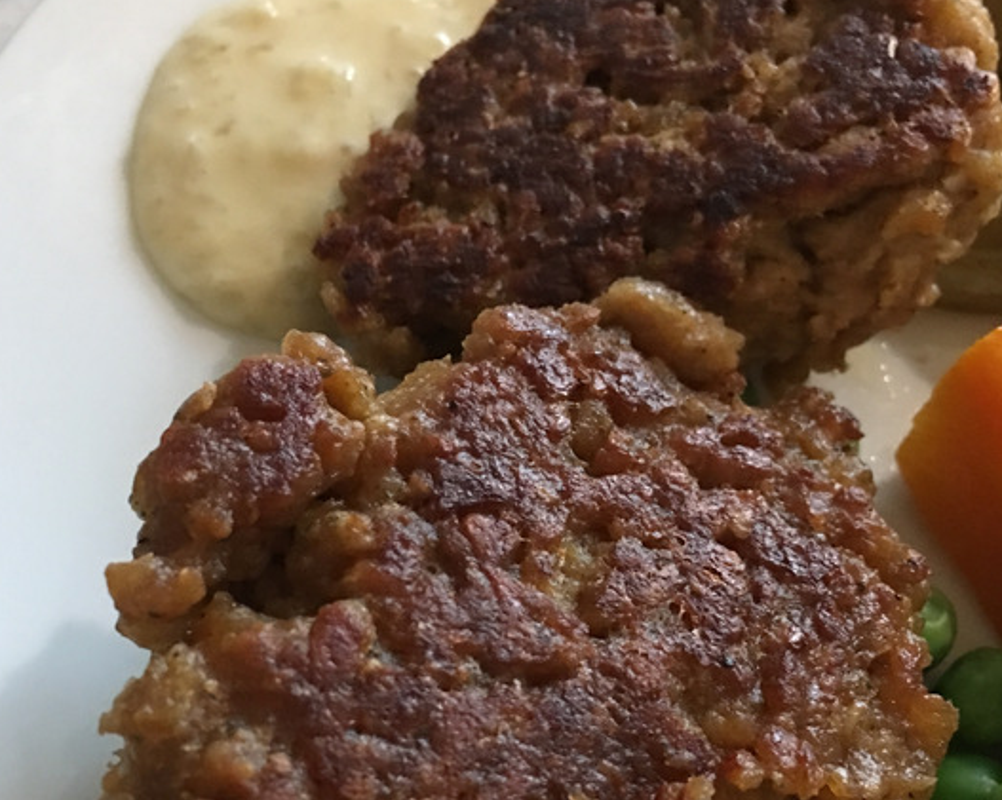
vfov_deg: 34.6
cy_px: 511
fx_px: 1274
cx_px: 496
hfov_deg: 42.9
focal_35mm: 43
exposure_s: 1/8
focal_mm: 4.15
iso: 160
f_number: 2.2
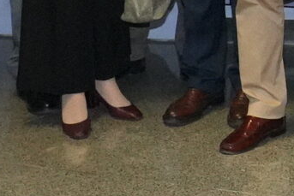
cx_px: 441
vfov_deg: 7.4
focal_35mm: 179
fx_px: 1462
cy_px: -174
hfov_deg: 11.0
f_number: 8
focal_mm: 24
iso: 10000
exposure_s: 1/200
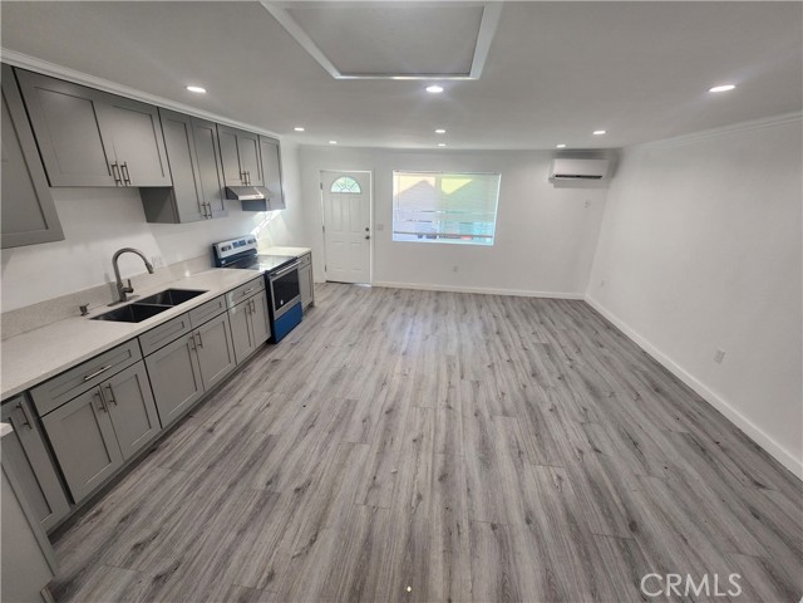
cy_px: 302
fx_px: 302
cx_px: 402
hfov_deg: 106.2
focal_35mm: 13
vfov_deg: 89.9
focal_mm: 2.2
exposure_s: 1/60
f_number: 2.2
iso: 100
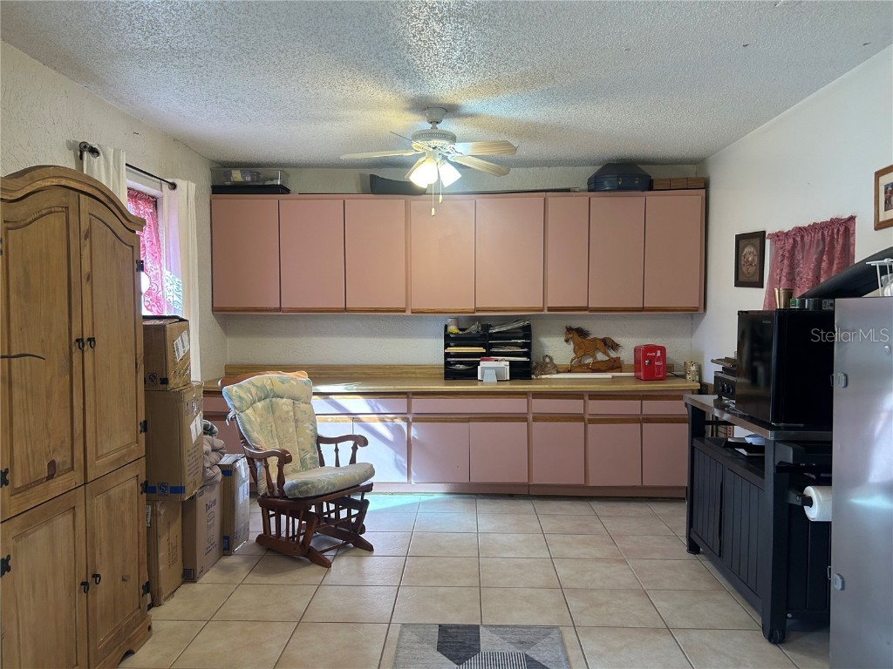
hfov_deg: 67.3
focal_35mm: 26
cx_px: 446
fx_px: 671
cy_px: 334
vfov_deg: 53.1
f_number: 1.5
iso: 80
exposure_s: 1/60
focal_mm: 5.7
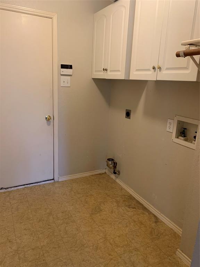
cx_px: 100
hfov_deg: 53.1
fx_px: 200
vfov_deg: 67.3
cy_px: 134
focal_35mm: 26
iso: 200
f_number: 1.8
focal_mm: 4.25
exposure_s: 1/48
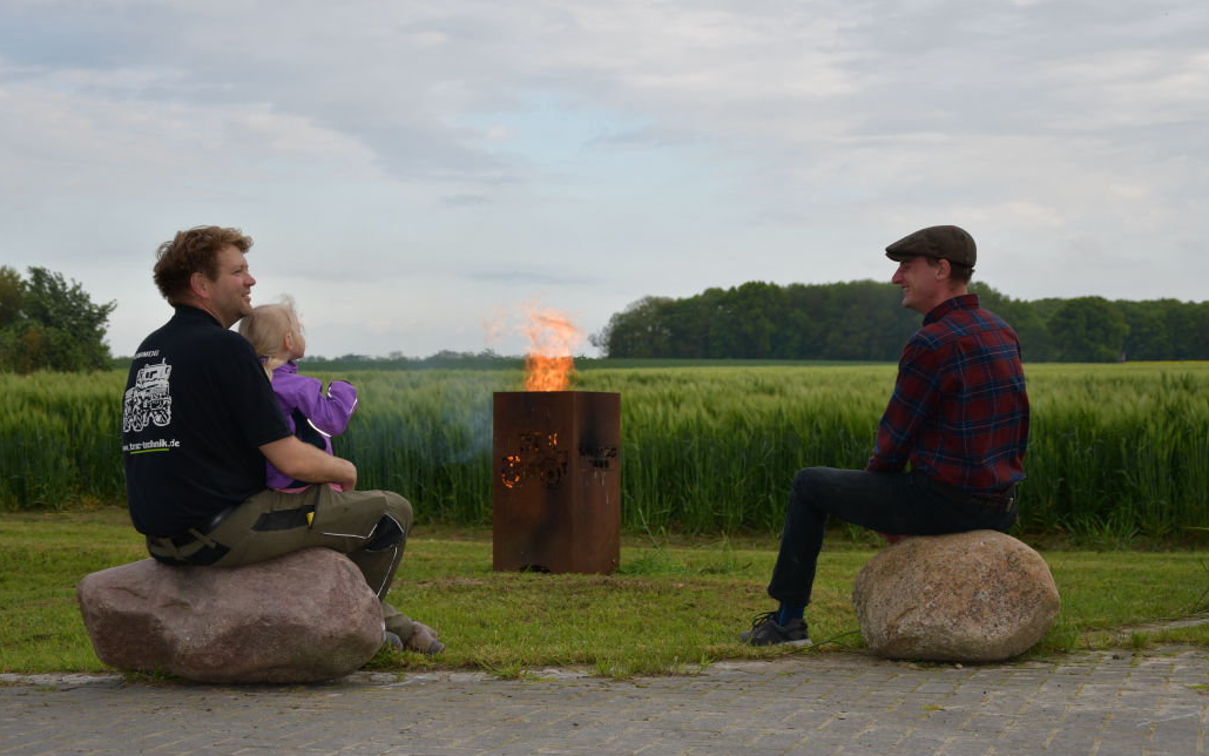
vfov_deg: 22.0
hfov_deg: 34.5
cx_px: 600
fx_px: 1944
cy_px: 379
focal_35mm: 59
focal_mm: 38
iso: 100
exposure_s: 1/250
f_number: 5.6
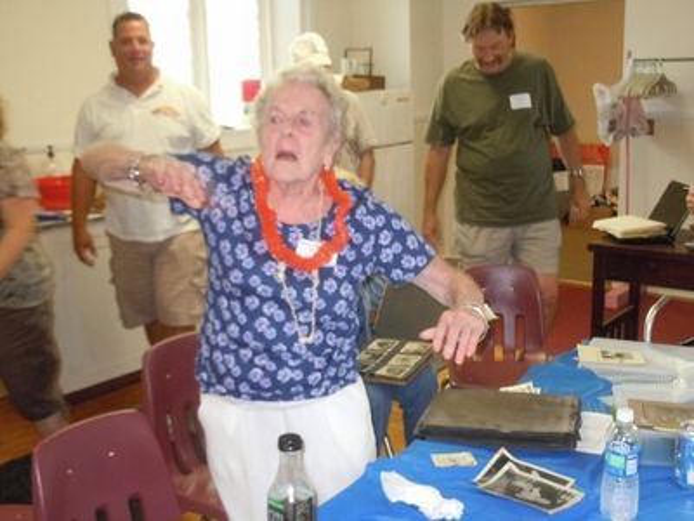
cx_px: 347
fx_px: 902
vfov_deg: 32.2
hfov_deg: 42.1
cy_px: 260
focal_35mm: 45
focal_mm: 8.1
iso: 640
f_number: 4.6
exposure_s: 1/30
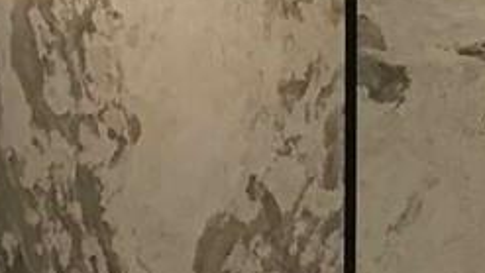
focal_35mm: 198
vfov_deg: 6.1
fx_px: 2547
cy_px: 208
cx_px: 884
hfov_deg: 10.2
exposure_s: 1/15
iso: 40
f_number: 1.8
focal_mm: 3.99
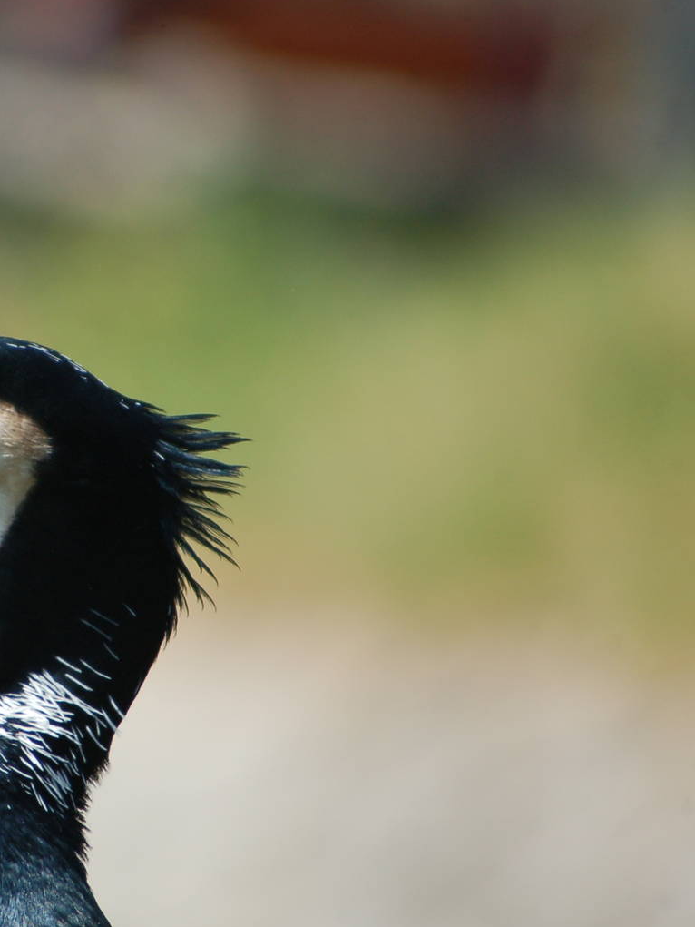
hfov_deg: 1.7
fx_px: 23553
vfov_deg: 2.3
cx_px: -1
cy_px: 476
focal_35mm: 880
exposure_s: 1/500
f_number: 6.7
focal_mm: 390
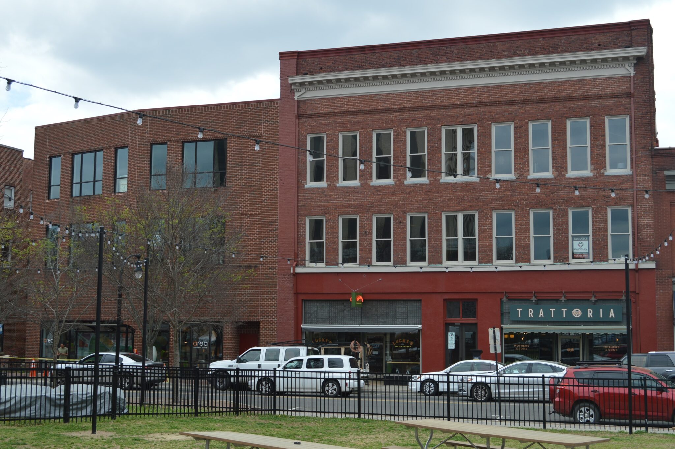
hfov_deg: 41.1
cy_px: 224
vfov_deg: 28.0
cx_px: 338
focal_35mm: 48
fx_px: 899
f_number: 7.1
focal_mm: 32
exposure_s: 1/200
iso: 100
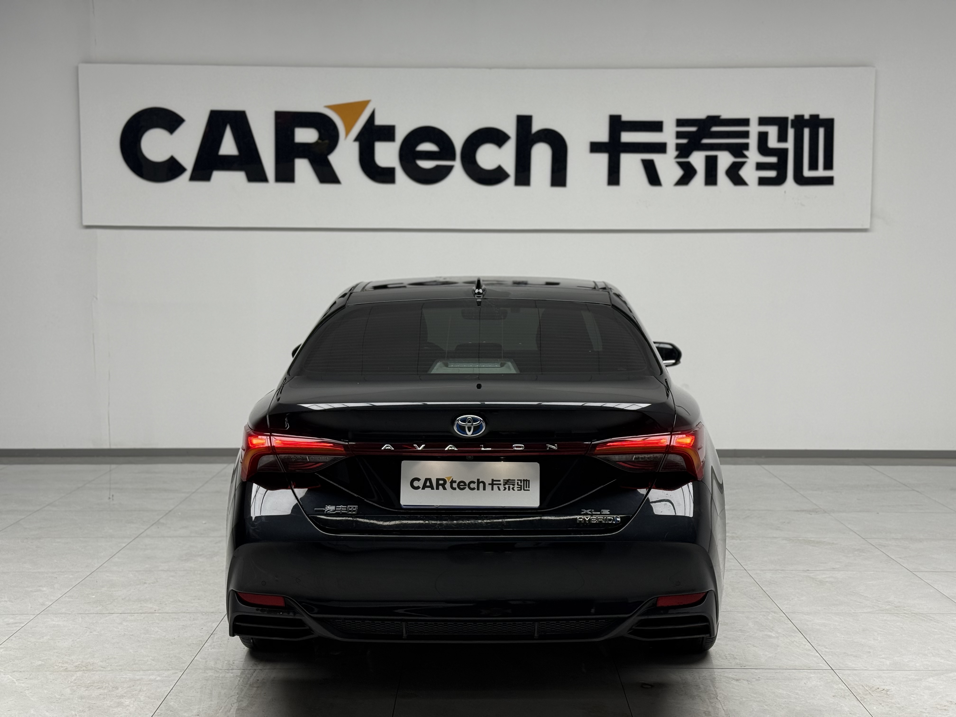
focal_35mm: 48
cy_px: 358
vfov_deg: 30.3
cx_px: 478
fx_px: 1326
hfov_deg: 39.7
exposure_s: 1/260
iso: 80
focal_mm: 6.76
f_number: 1.78
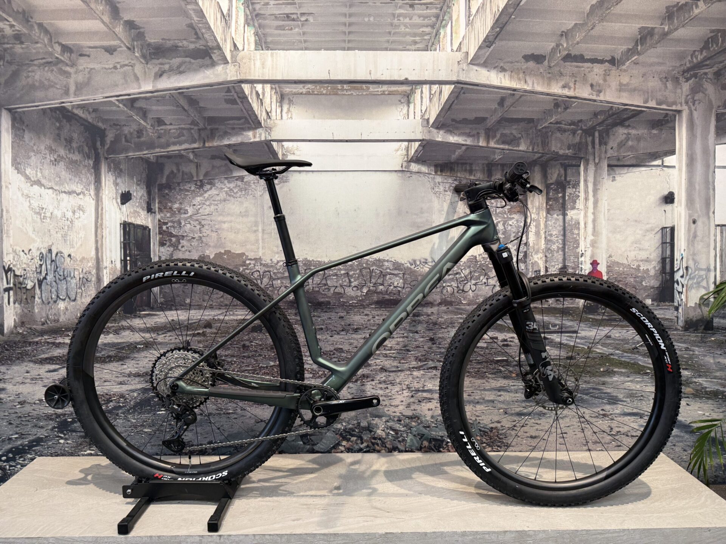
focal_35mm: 24
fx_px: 503
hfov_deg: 71.6
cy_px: 272
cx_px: 363
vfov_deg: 56.8
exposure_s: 1/100
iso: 125
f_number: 1.78
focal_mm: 6.76
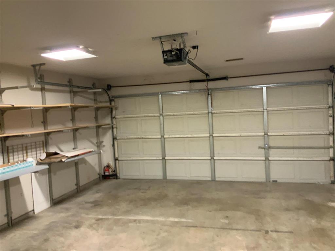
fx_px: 281
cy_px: 126
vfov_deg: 48.2
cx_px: 168
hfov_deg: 61.7
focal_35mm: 29
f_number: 1.8
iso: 250
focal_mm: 3
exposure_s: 1/60
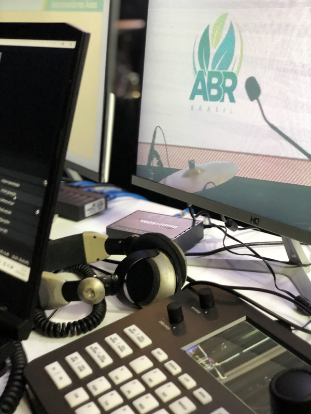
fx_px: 623
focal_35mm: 52
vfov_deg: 36.8
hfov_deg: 28.0
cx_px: 156
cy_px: 207
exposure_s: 1/24
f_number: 2.4
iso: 125
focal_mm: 6
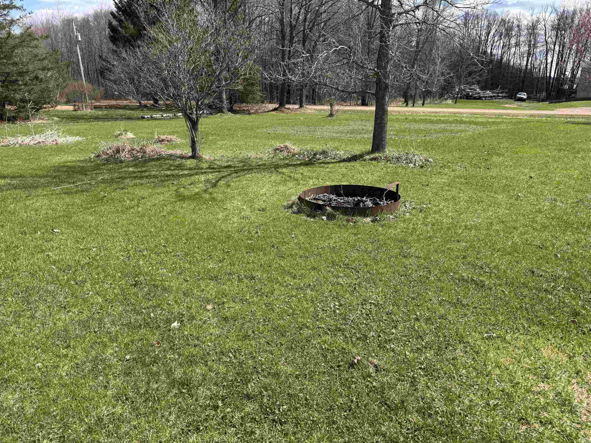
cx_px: 296
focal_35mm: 24
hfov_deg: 71.6
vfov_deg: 56.8
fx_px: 410
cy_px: 222
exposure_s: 1/2907
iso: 80
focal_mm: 6.76
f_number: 1.78
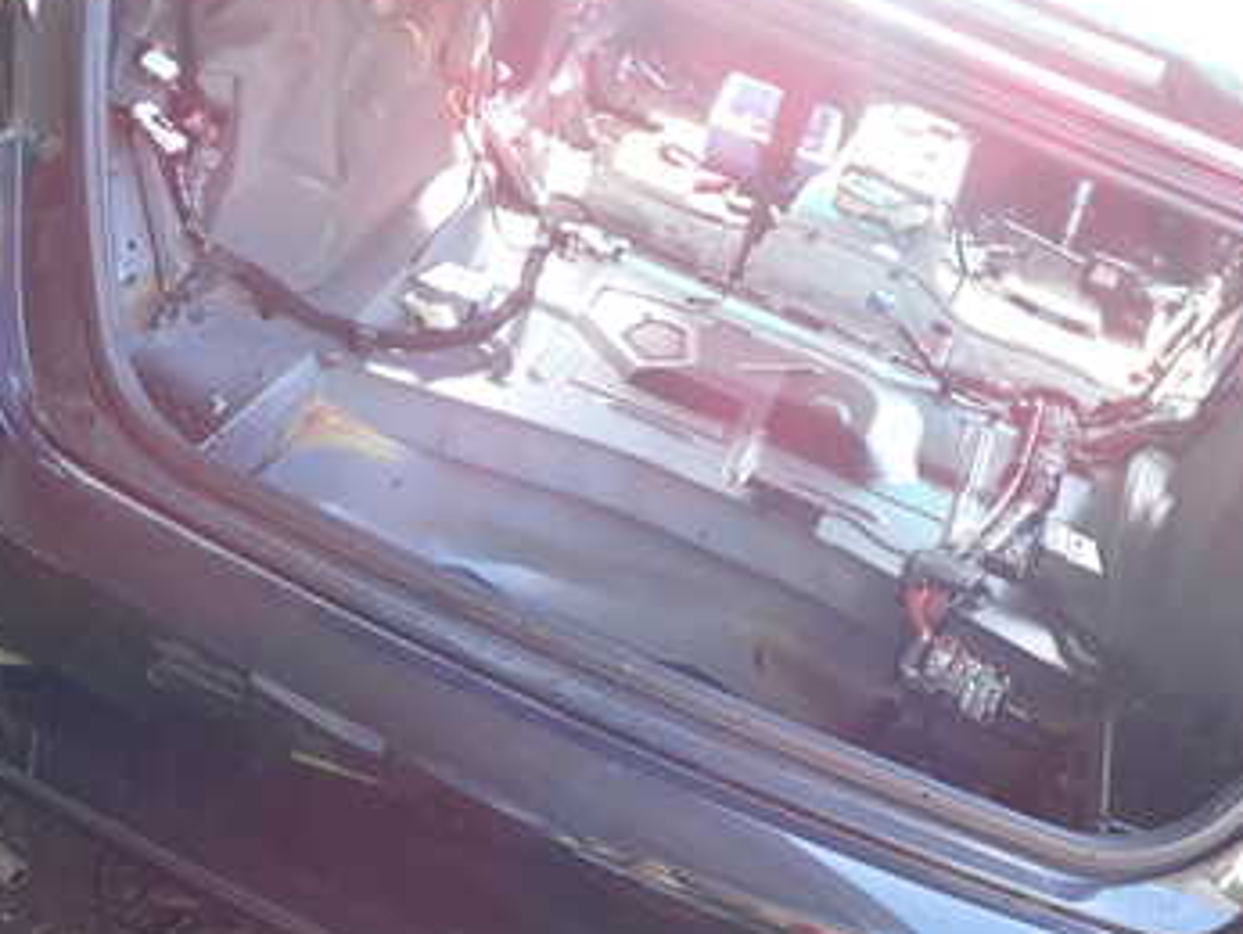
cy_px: 611
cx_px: 708
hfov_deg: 36.7
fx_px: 1869
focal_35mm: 52
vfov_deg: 27.9
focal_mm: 5.4
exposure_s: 1/60
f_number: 2.3
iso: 160
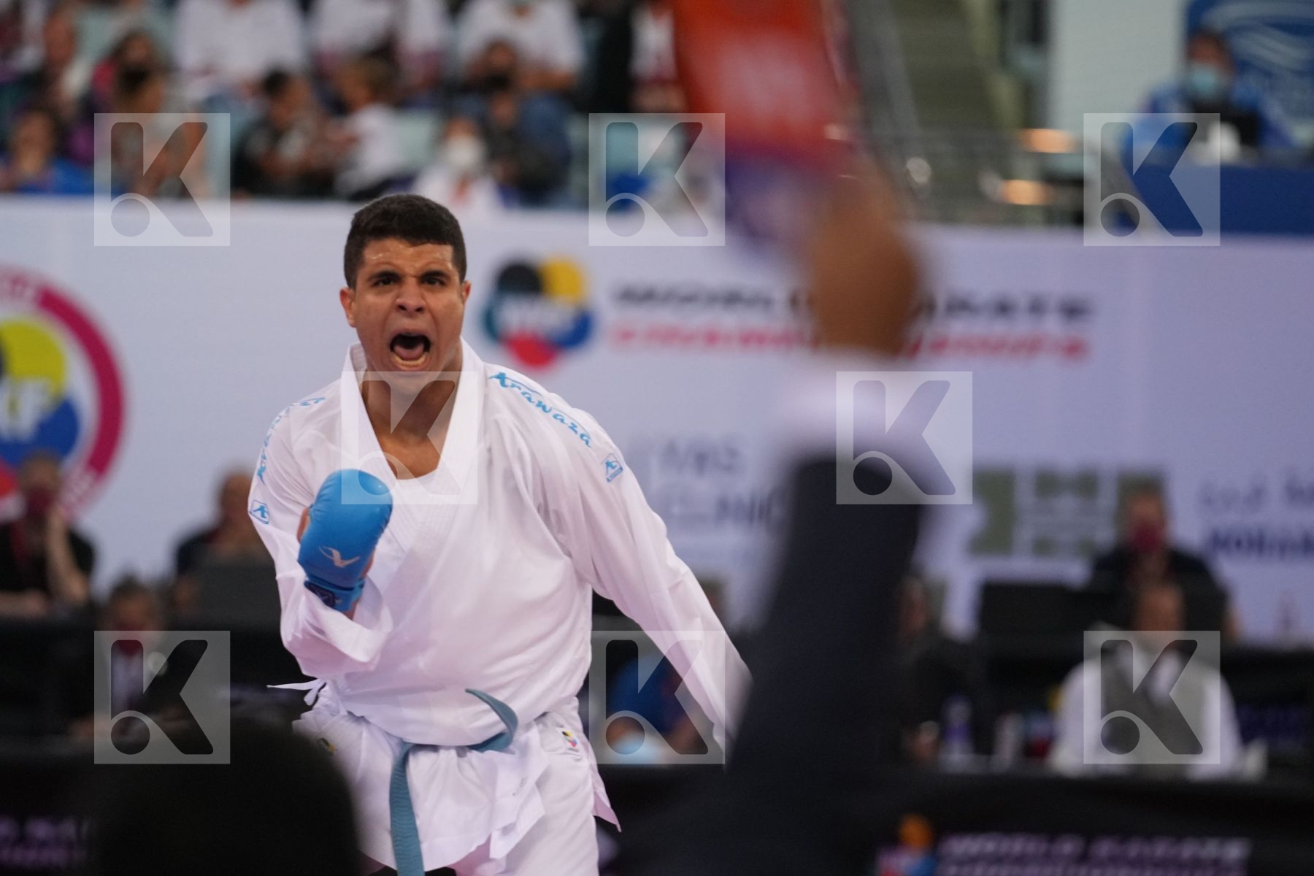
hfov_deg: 6.9
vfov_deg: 4.6
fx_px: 10949
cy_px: 438
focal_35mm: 300
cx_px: 657
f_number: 2.8
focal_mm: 200
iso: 2000
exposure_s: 1/1000
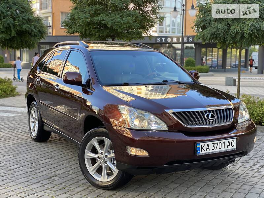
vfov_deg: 28.0
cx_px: 132
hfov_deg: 36.8
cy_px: 99
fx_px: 397
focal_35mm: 52
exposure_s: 1/122
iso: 25
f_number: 2
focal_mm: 6
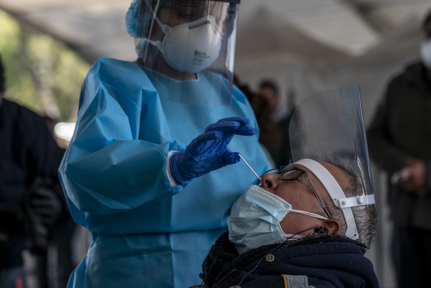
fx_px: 1886
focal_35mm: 158
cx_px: 216
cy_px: 144
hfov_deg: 13.0
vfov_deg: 8.7
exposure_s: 1/125
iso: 100
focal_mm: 105
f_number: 4
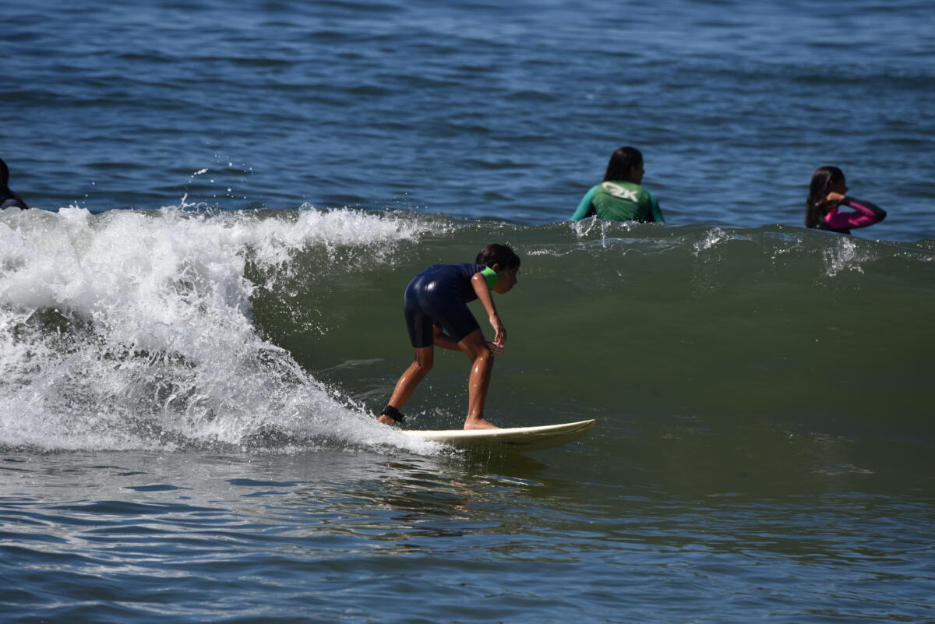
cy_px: 312
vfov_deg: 2.3
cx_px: 468
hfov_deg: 3.4
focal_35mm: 600
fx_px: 15588
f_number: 9
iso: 320
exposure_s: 1/1250
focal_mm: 600
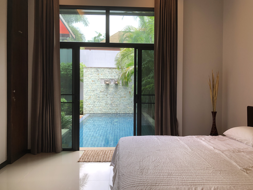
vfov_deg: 48.2
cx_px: 130
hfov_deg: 61.6
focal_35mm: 29
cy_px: 92
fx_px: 212
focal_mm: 4
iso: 32
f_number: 1.8
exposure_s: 1/100
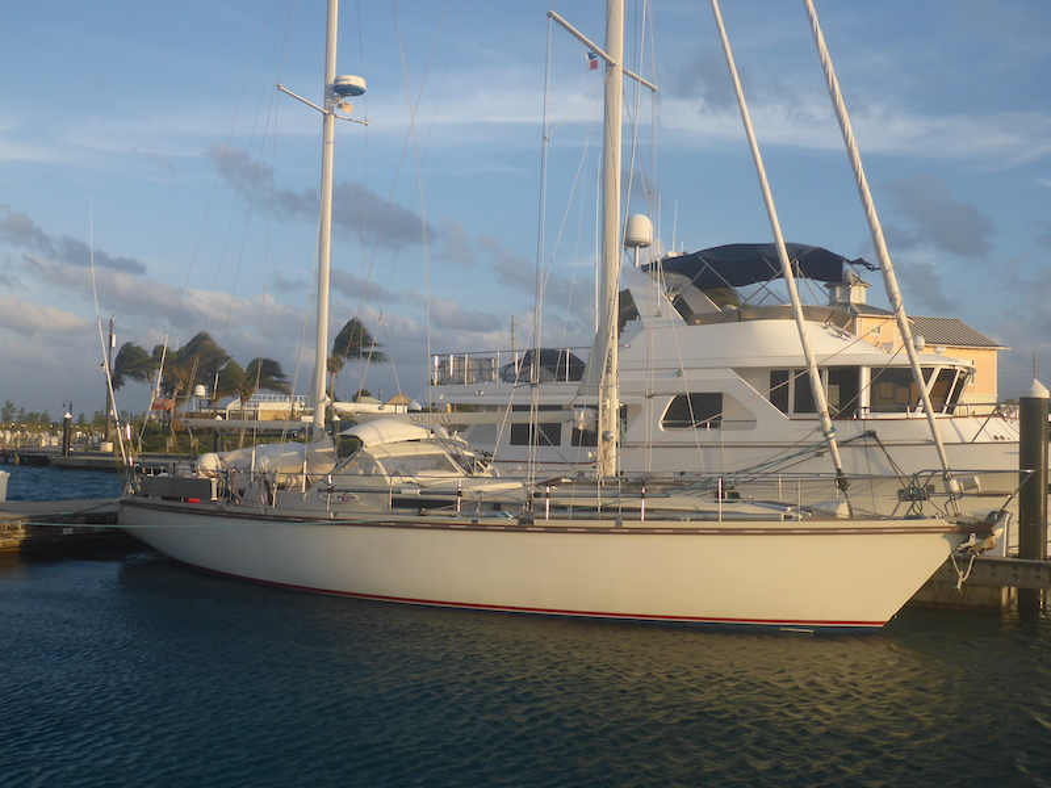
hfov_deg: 52.6
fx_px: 1063
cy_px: 394
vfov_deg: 40.7
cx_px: 526
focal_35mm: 35
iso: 100
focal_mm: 6
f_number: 3.7
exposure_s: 1/400
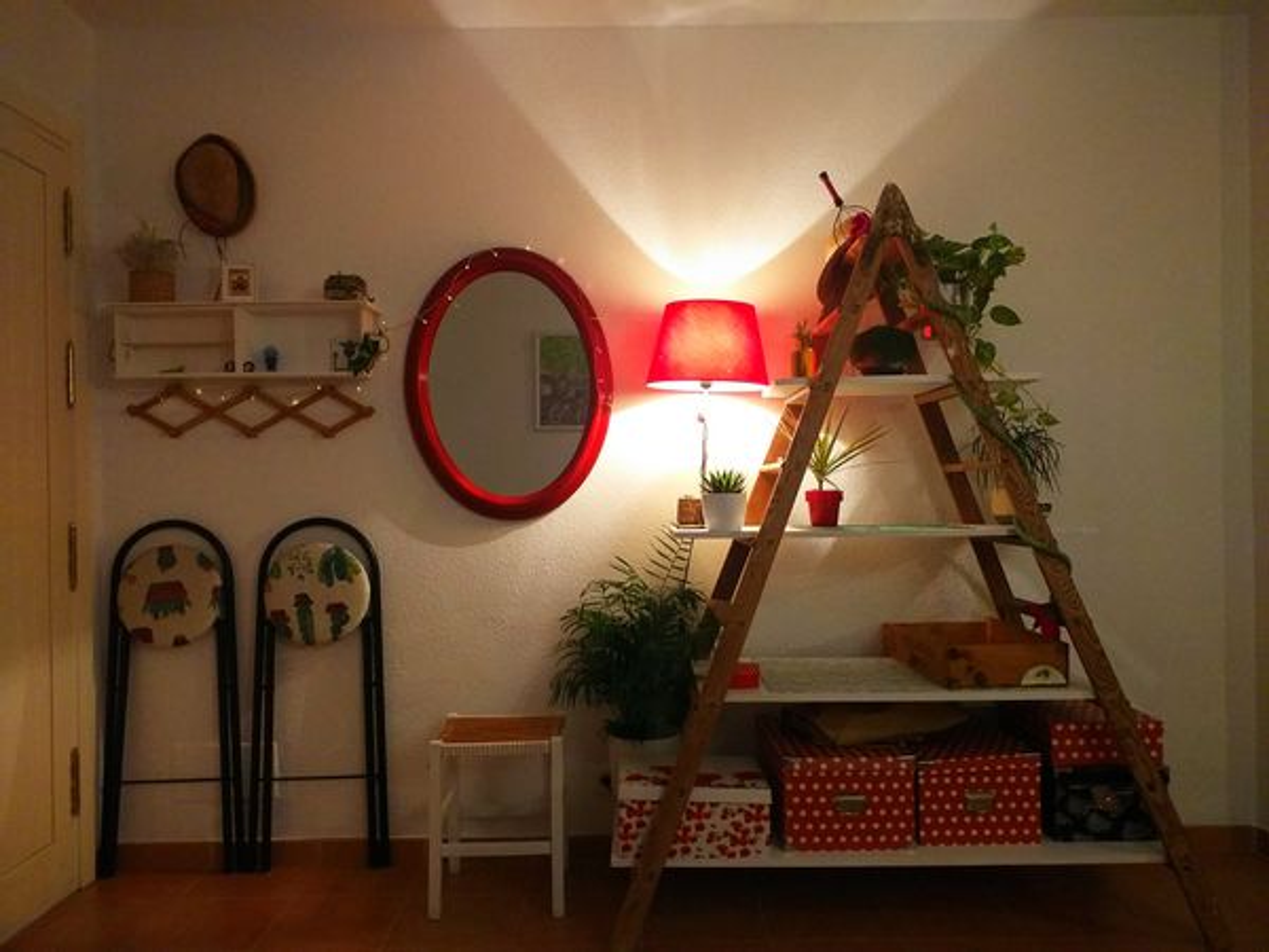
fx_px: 953
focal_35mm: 26
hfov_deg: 67.3
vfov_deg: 53.1
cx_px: 634
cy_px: 476
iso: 320
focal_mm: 3.6
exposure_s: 1/25
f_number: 1.9
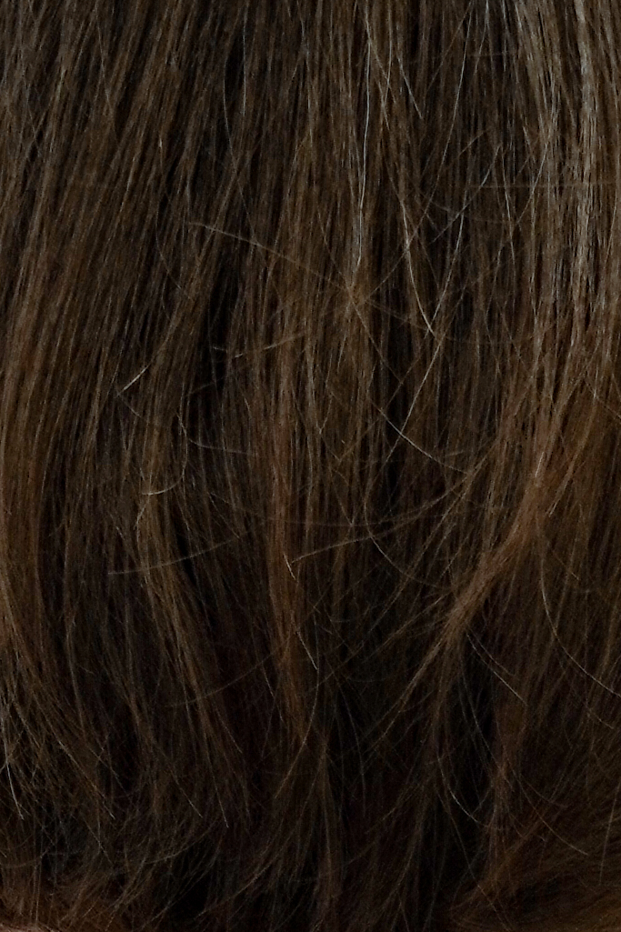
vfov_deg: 6.9
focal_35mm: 281
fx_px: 7273
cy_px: 2236
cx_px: 265
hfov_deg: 4.9
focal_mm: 32
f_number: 4.5
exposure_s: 1/60
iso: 250
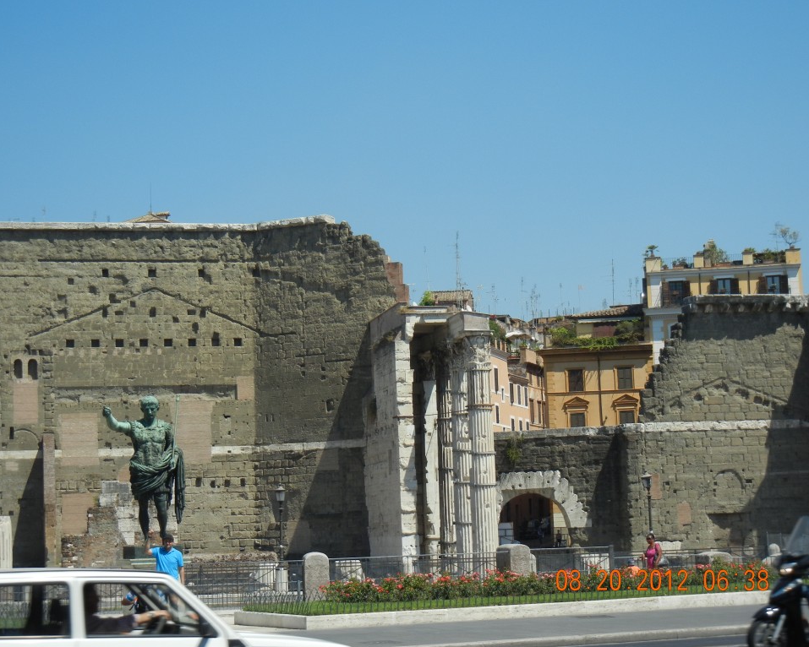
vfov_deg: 21.6
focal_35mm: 71
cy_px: 324
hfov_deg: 26.8
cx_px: 389
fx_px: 1700
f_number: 8.2
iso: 160
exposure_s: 1/320
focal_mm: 12.2
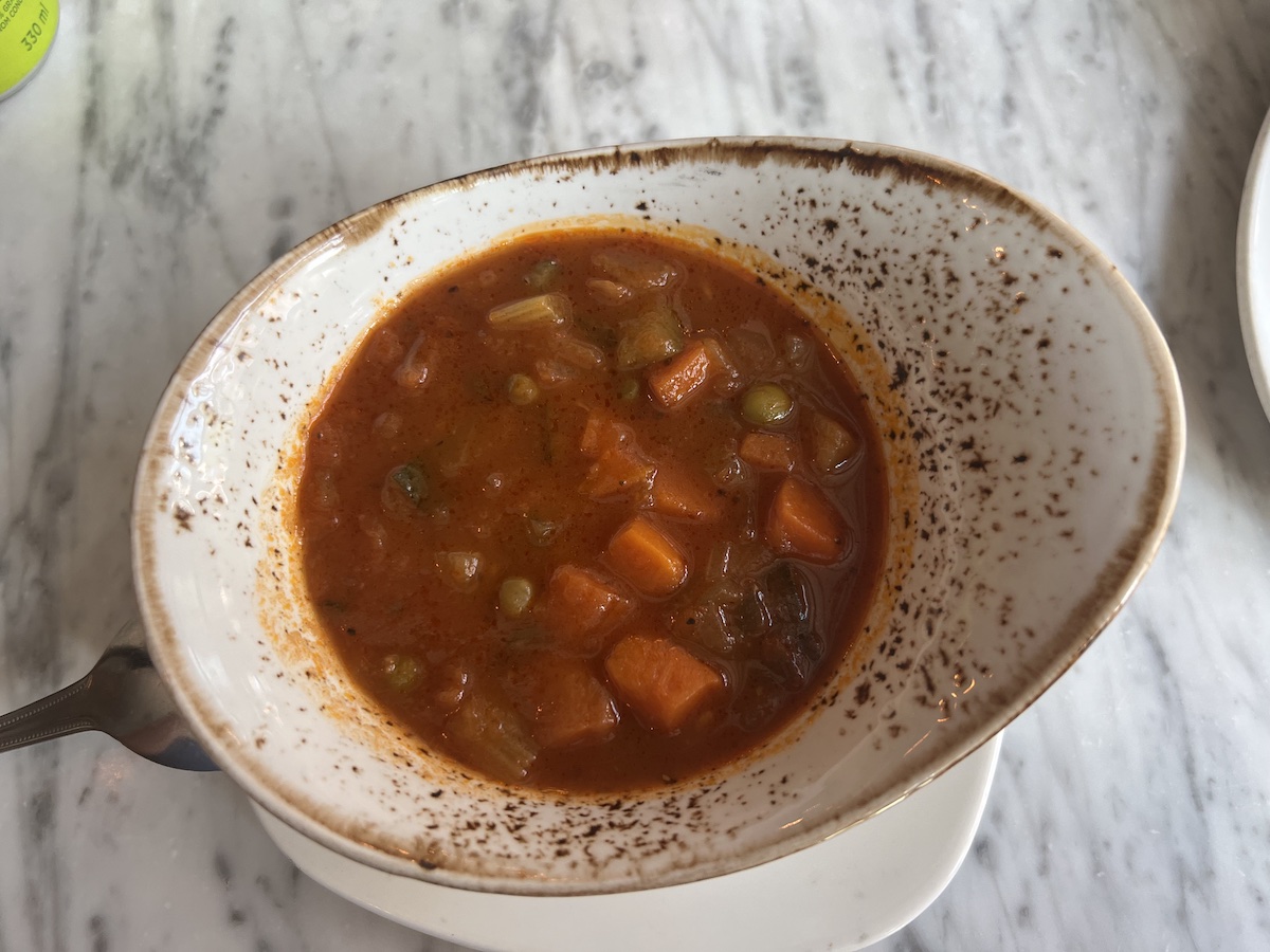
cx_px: 635
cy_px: 476
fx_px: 954
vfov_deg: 53.1
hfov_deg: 67.3
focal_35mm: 26
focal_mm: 5.7
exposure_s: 1/120
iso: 80
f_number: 1.5
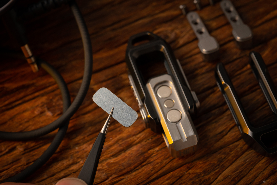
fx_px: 693
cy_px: 92
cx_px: 138
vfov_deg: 15.2
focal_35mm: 90
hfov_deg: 22.6
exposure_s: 1/100
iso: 800
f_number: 10
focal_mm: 90
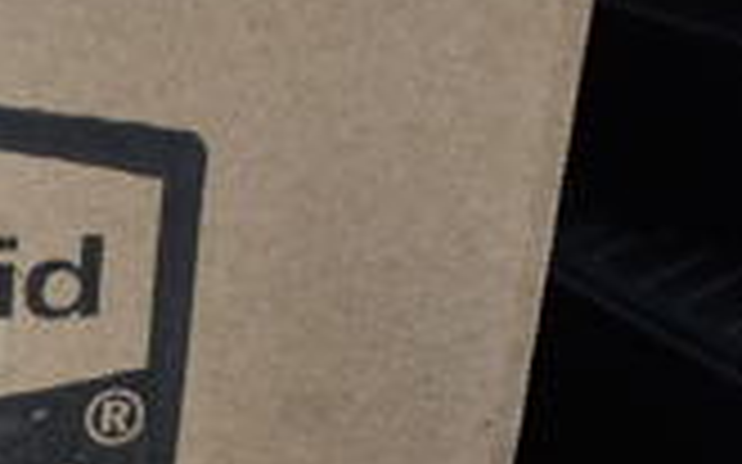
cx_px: -301
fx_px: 2062
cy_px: 532
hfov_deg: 18.5
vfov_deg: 12.6
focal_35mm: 102
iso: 450
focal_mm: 18
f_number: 3.5
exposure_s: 1/30
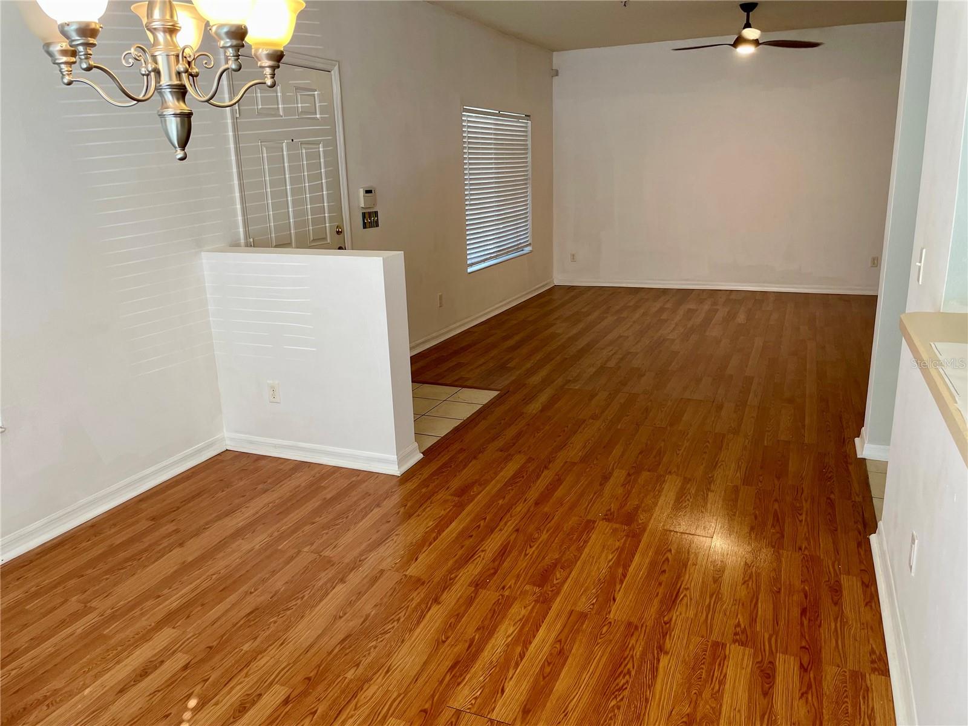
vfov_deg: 53.1
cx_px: 484
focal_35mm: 26
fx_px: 727
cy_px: 363
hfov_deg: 67.3
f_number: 1.6
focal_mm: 4.2
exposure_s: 1/60
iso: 80
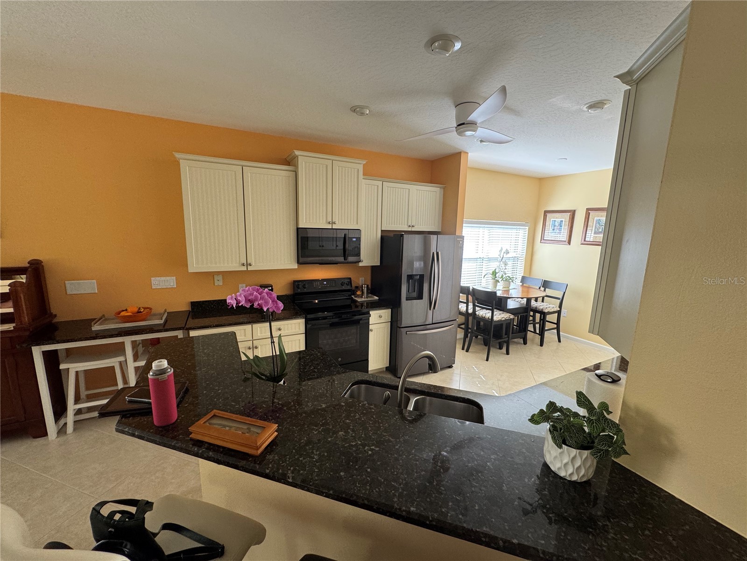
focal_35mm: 14
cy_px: 280
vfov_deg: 85.7
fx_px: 302
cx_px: 374
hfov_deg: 102.1
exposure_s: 1/99
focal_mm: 2.22
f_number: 2.2
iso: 160
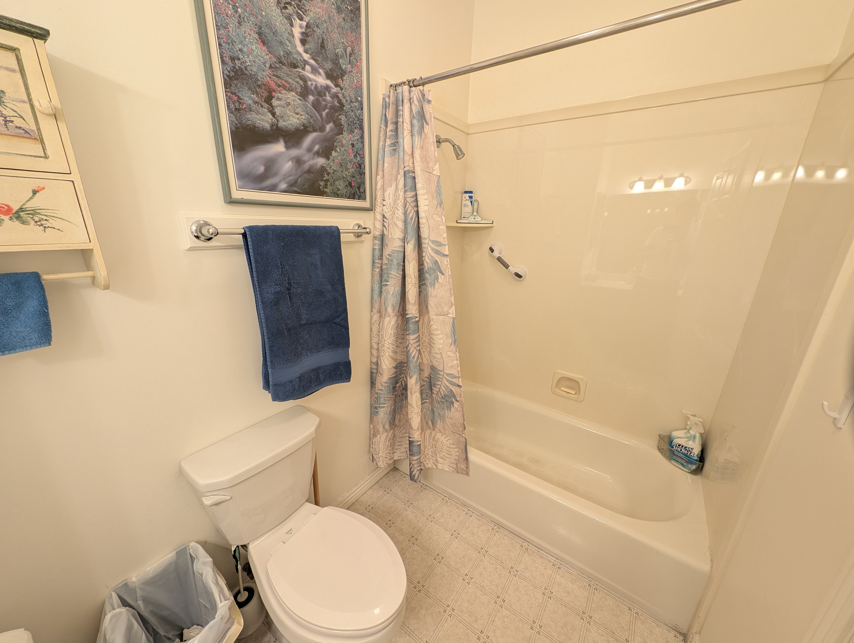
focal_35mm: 12
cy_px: 322
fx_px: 296
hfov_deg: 110.5
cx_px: 427
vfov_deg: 94.6
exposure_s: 1/24
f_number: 1.95
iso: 83
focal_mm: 2.23
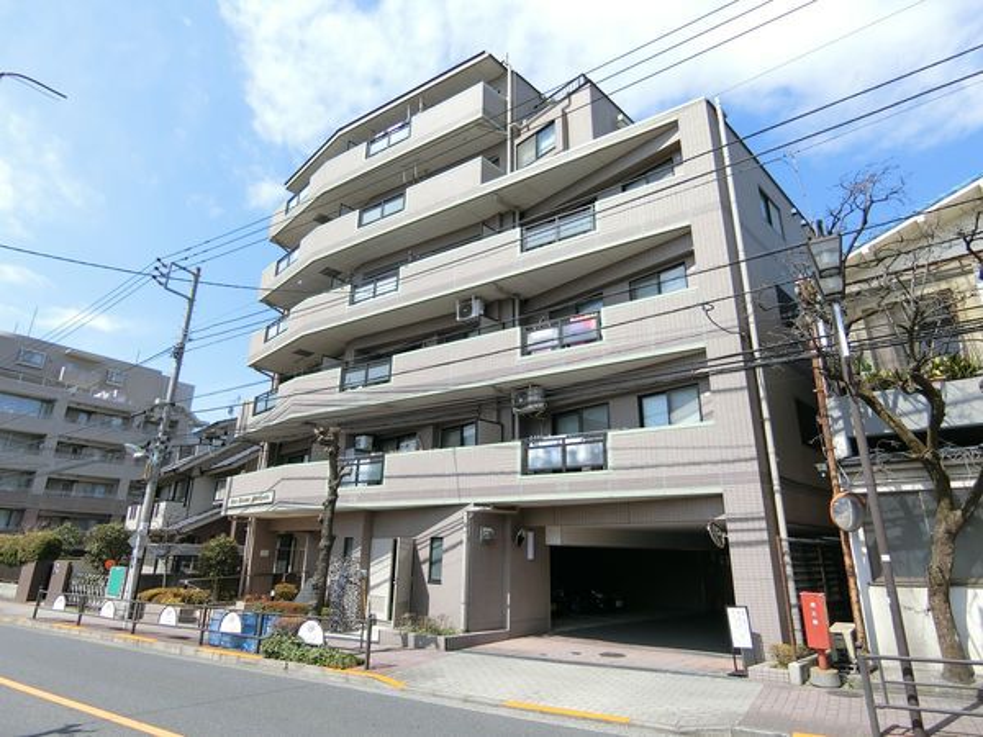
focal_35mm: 19
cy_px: 368
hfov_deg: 84.7
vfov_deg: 68.7
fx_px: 540
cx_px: 492
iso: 80
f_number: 6.9
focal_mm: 4.06
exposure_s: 1/160
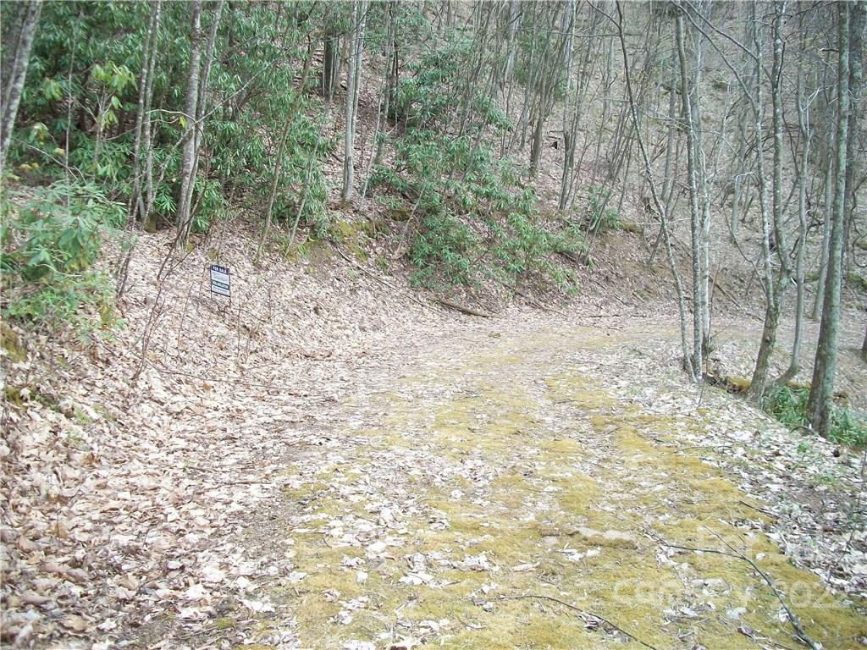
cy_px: 325
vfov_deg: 44.2
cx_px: 434
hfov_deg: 56.8
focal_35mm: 32
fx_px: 801
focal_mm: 5.7
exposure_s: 1/125
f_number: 2.9
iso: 80
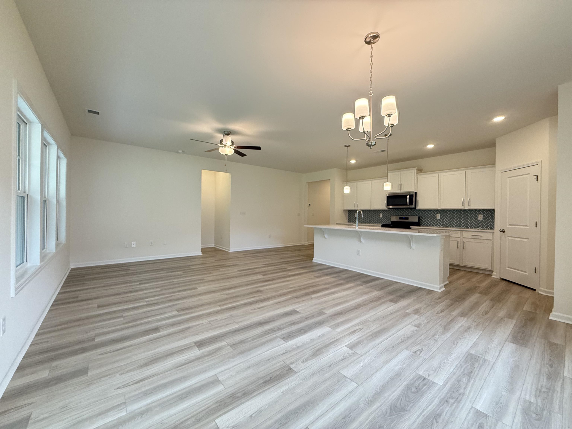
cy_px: 214
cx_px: 286
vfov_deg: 85.7
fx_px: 231
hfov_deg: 102.1
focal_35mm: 14
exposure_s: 1/120
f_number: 2.2
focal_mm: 2.22
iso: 250
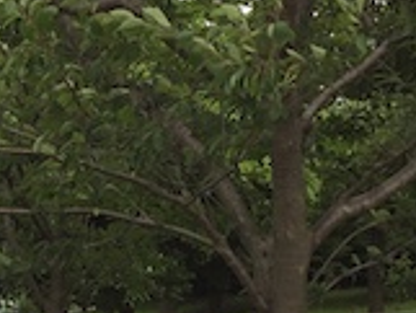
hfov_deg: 16.1
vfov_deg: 12.7
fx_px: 1383
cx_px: -147
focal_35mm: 115
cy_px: 347
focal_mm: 4.15
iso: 32
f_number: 2.2
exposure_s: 1/434
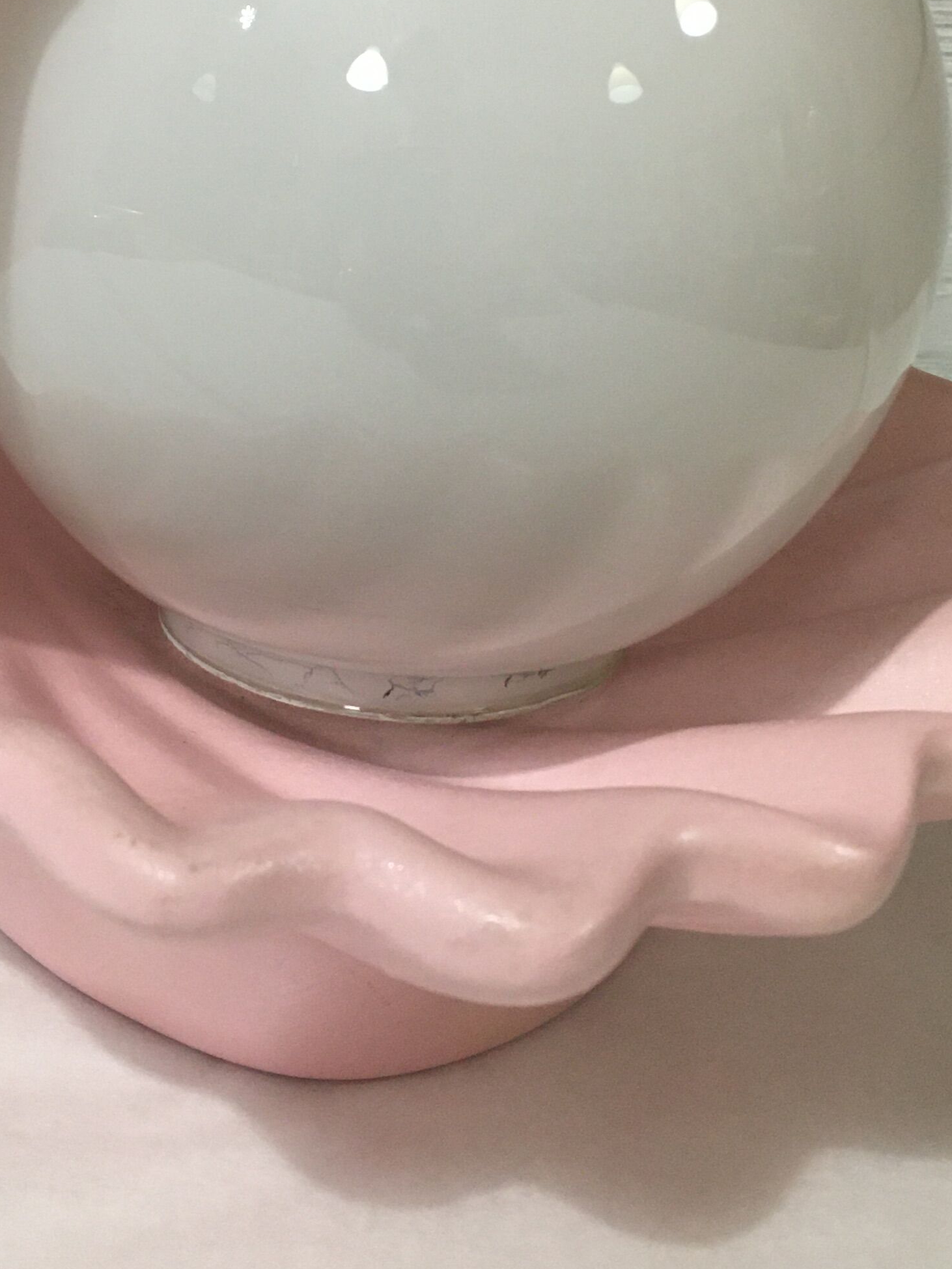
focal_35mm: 60
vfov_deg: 31.0
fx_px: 2200
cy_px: 167
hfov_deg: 24.4
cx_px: 357
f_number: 2.2
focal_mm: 4.15
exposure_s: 1/33
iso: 160
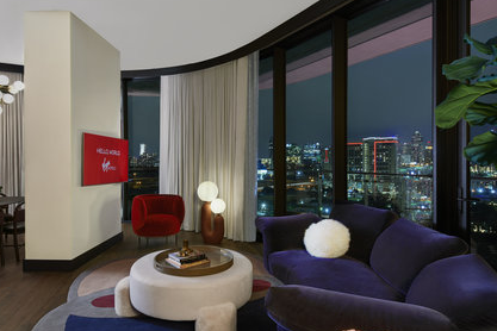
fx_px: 318
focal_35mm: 23
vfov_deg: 55.1
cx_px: 230
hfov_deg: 76.0
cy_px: 173
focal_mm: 20
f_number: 11
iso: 64
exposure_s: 8
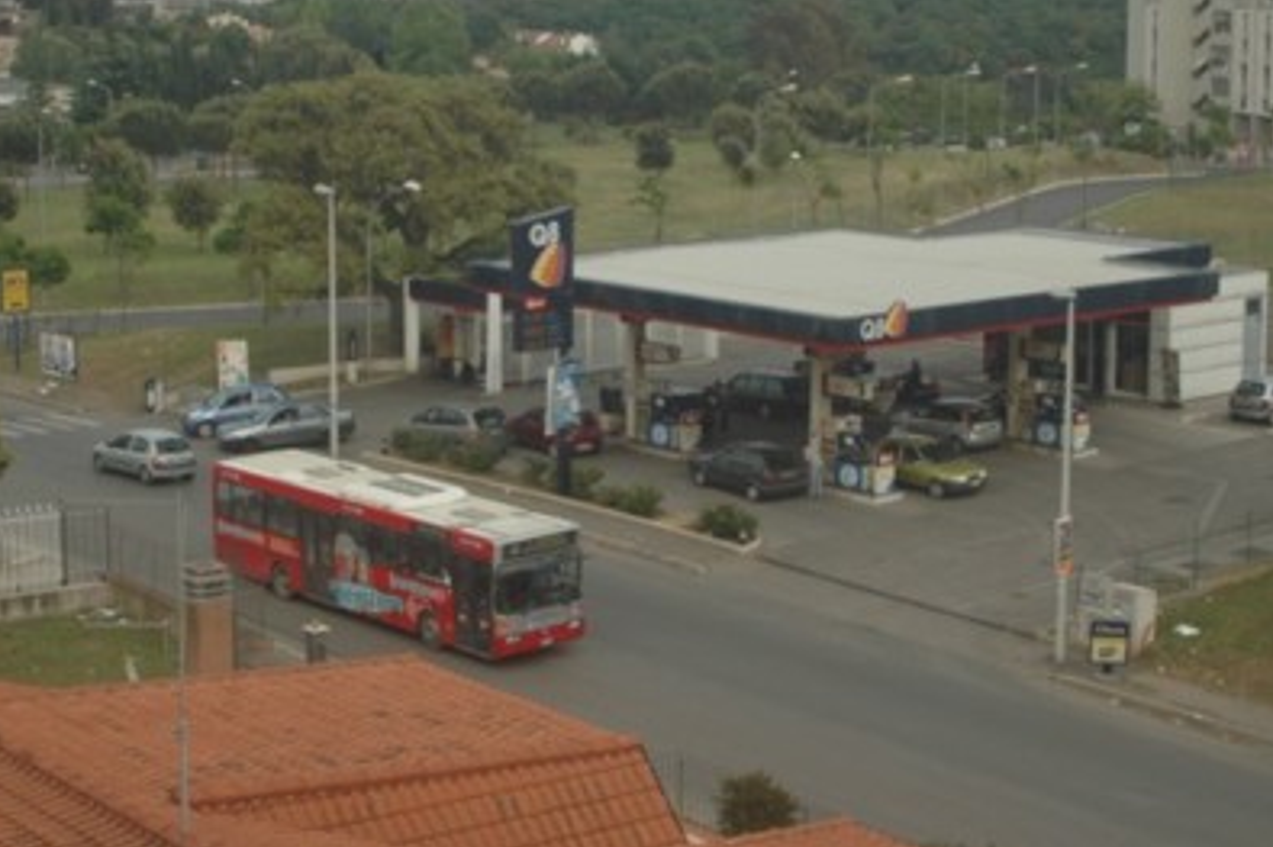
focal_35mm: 68
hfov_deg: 29.6
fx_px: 2403
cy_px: 243
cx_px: 558
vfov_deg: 19.9
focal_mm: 28
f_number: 8
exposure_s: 1/250
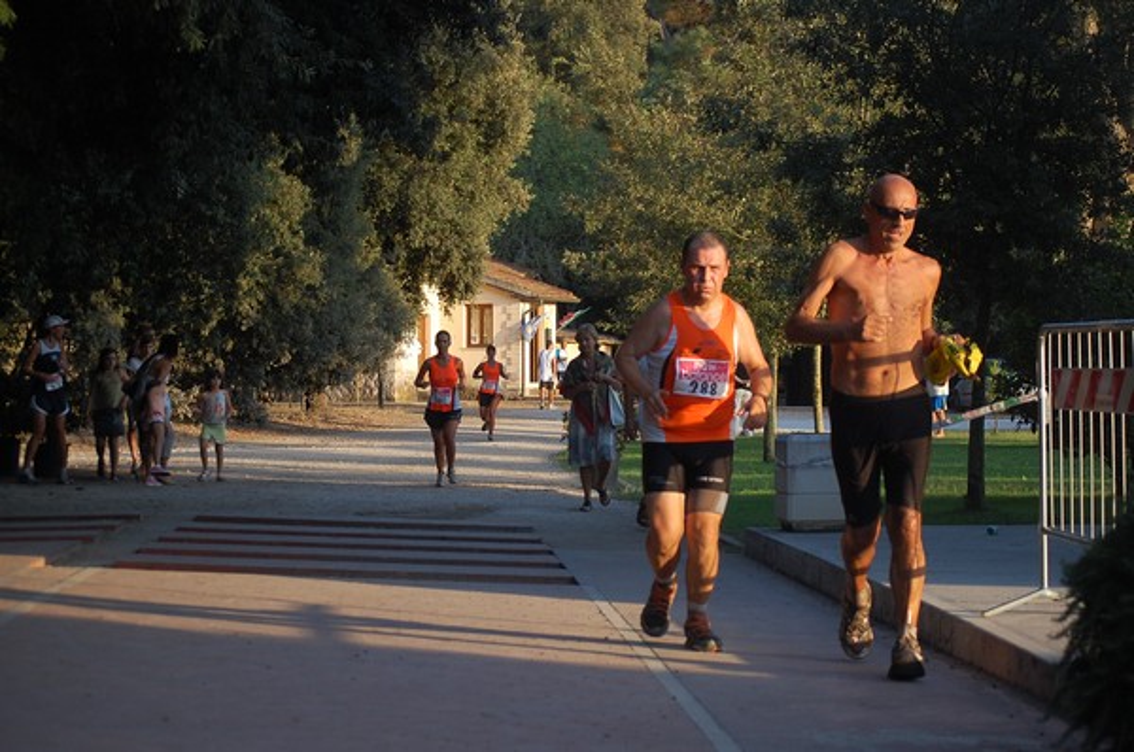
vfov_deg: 16.5
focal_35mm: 82
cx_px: 567
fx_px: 2595
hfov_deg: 24.7
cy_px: 376
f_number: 4
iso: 400
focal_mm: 55
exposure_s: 1/500
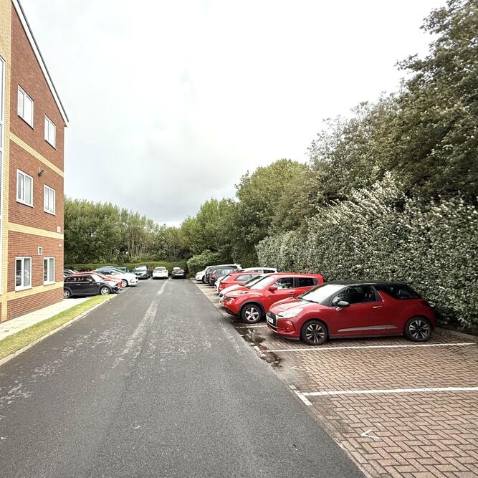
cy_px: 238
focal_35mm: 19
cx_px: 166
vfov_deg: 77.7
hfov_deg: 75.7
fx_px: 297
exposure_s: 1/841
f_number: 2.2
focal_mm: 2.22
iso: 50
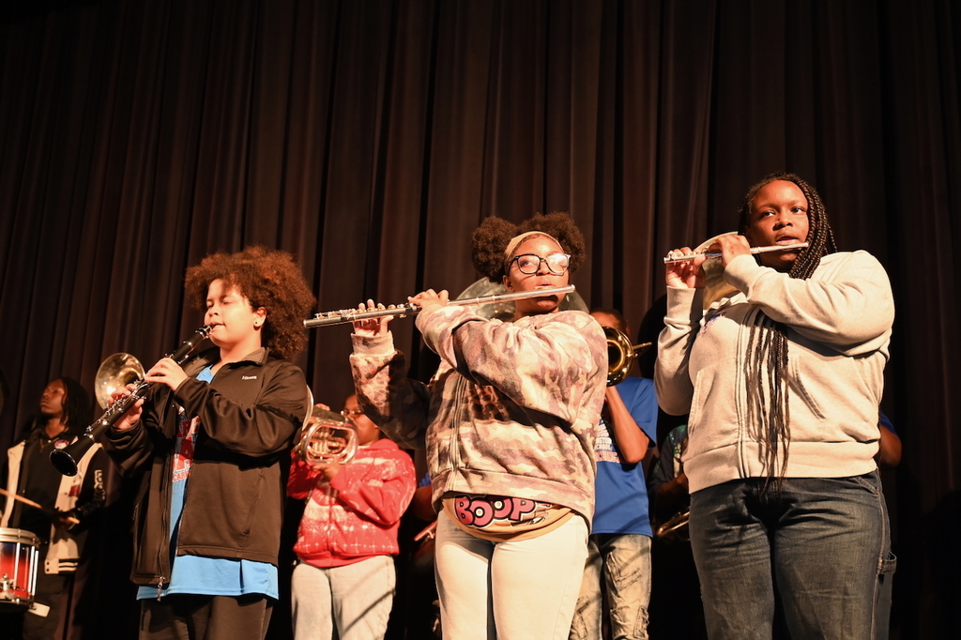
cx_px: 480
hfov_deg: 43.6
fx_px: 1201
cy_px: 320
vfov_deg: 29.8
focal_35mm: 45
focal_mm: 45
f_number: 4
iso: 1400
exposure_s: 1/60
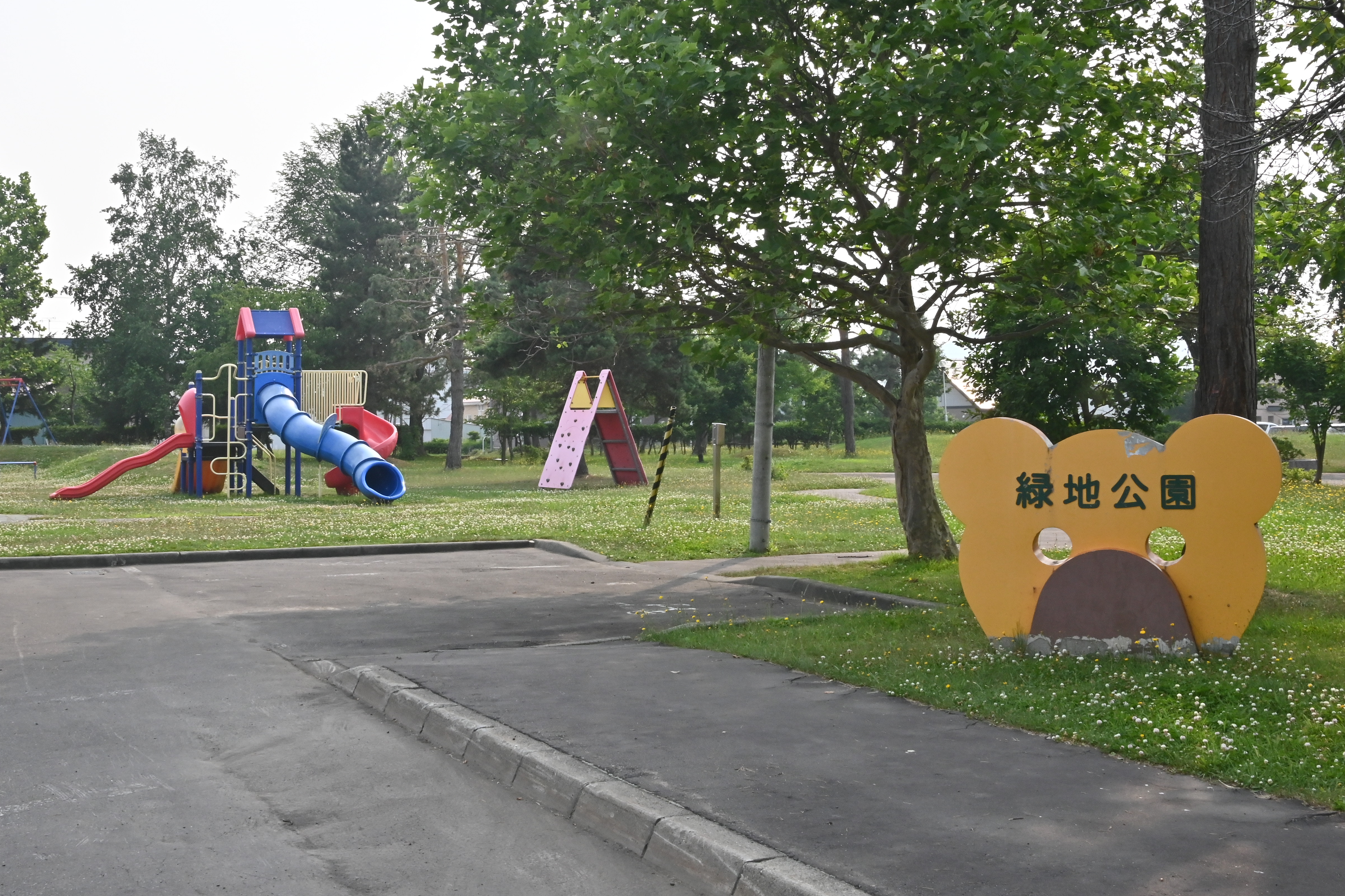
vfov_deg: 29.8
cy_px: 380
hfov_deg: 43.6
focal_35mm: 45
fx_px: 1681
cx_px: 634
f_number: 22
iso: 400
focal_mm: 26
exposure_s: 1/100
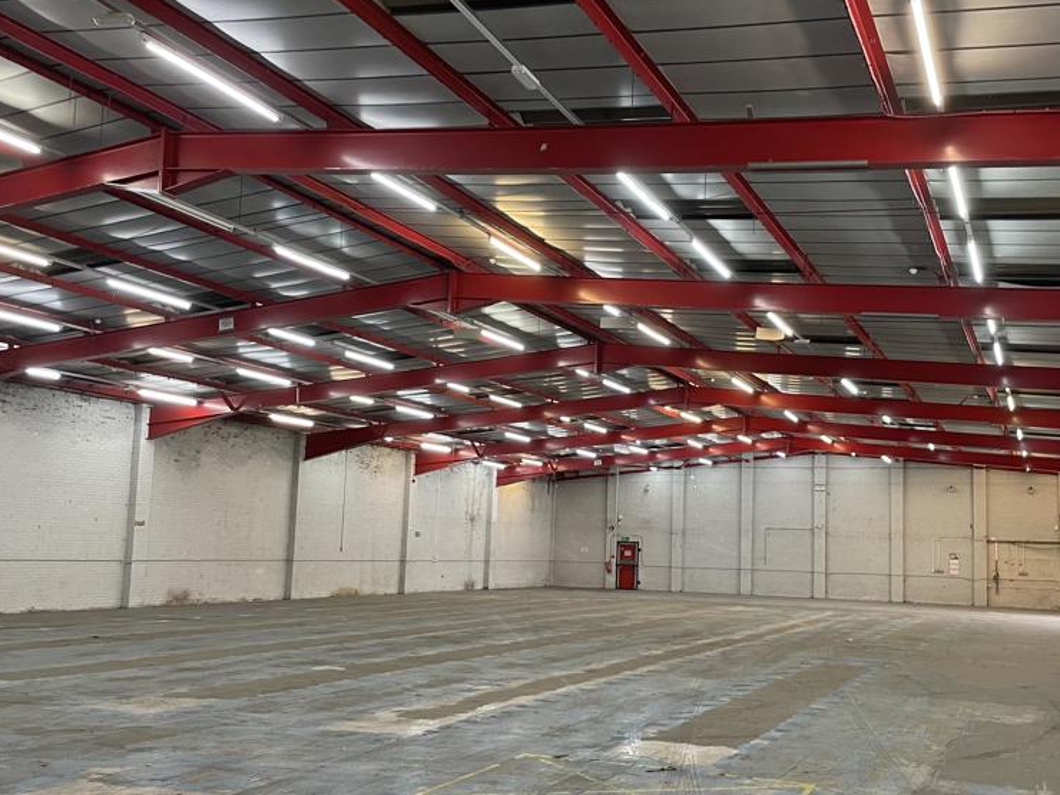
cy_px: 451
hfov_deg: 51.1
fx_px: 1102
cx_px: 613
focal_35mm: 36
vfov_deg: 39.6
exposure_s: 1/50
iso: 125
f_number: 1.6
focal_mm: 4.2
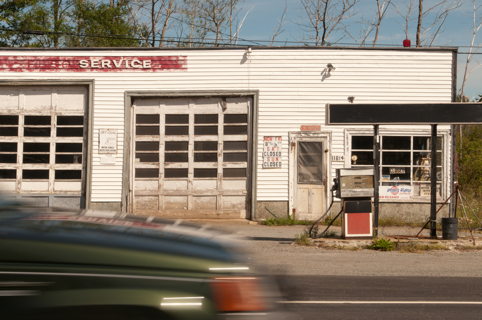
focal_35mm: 67
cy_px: 172
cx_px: 192
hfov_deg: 30.0
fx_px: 896
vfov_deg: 20.2
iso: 100
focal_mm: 32
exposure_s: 1/125
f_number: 13
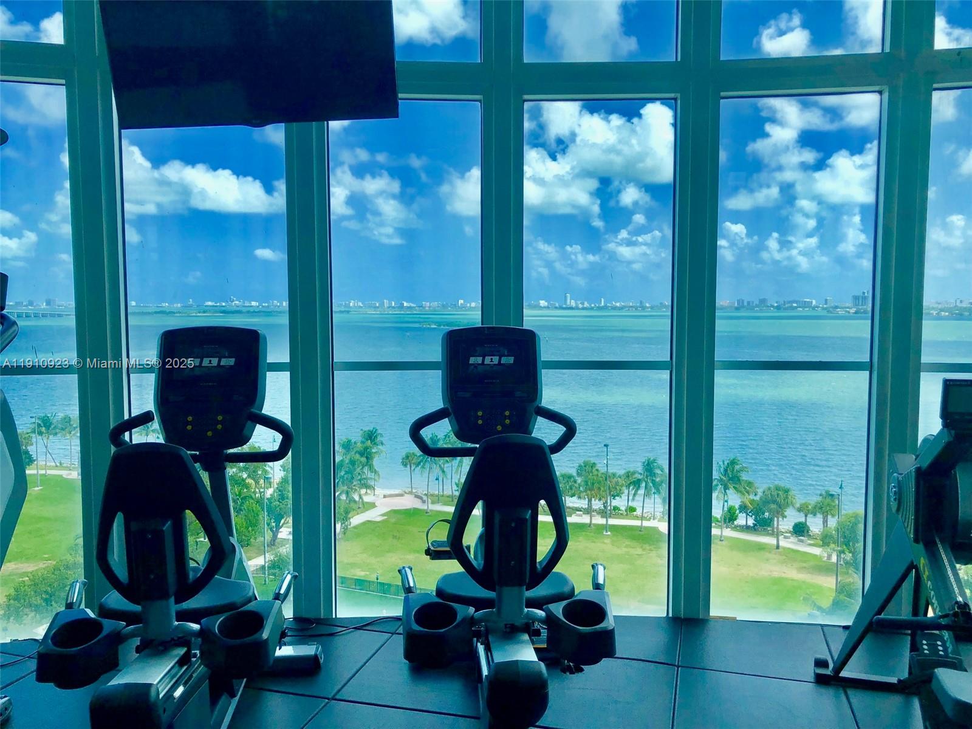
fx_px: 786
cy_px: 364
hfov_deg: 63.4
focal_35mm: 28
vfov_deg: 49.7
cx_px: 486
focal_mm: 4
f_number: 1.8
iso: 20
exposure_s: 1/1091
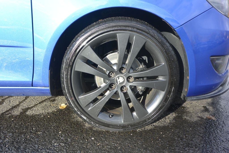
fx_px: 172
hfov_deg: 67.4
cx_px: 114
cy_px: 76
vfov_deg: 47.9
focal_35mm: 27
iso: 160
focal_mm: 10
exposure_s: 1/500
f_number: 4
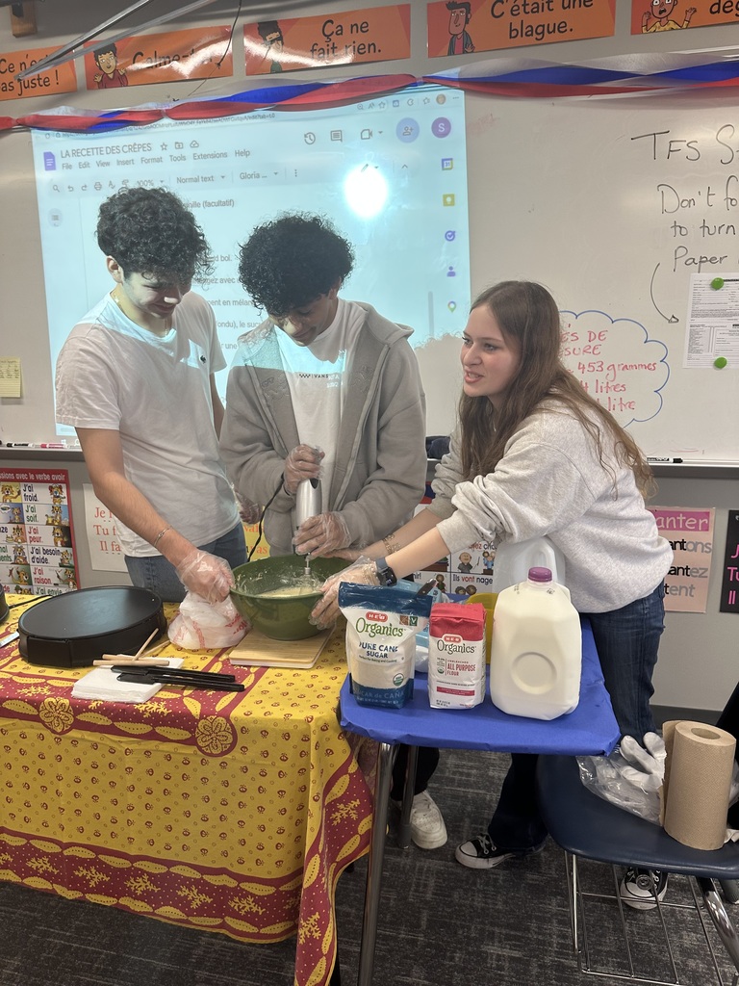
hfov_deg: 56.8
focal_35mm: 24
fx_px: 683
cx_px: 370
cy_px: 493
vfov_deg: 71.6
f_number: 1.78
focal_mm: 6.86
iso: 125
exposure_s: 1/60
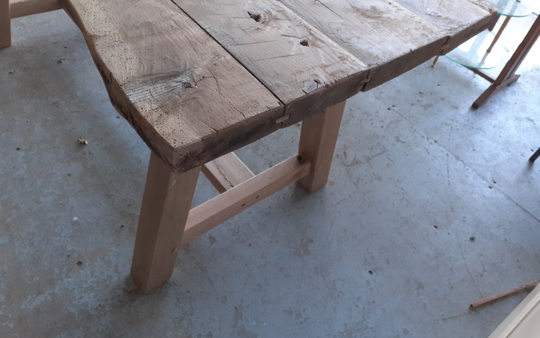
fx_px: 427
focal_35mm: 29
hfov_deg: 64.6
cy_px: 143
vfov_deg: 43.0
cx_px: 269
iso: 80
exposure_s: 1/50
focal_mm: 3.6
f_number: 1.9
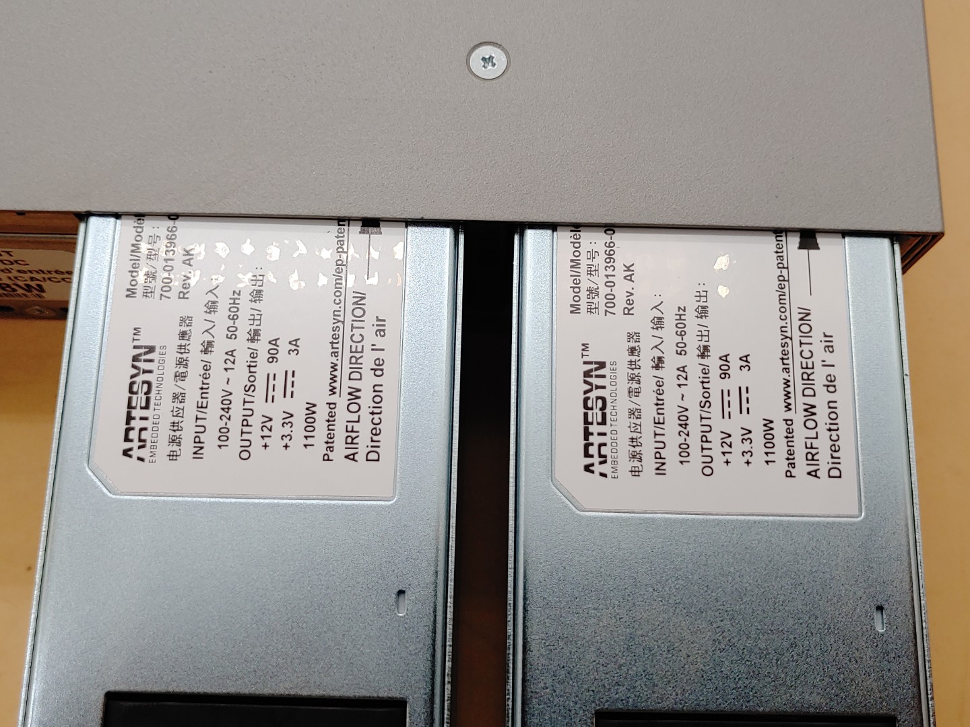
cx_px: 485
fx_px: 1009
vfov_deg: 39.7
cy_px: 364
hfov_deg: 51.4
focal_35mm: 36
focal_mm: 4.36
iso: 50
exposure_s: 1/111
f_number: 1.8
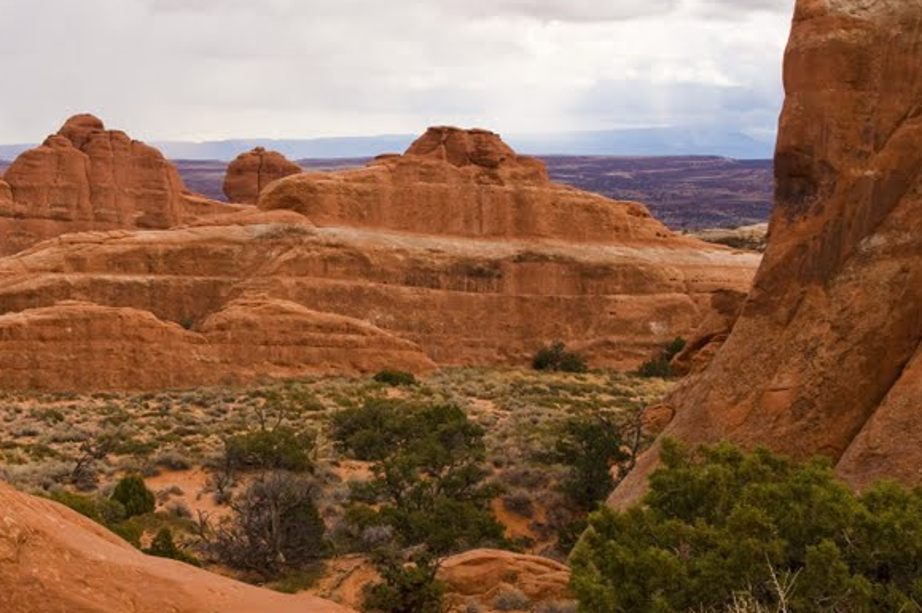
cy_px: 215
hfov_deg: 28.7
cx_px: 193
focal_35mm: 69
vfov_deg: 19.6
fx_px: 1766
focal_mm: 26
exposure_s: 1/320
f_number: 8
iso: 200
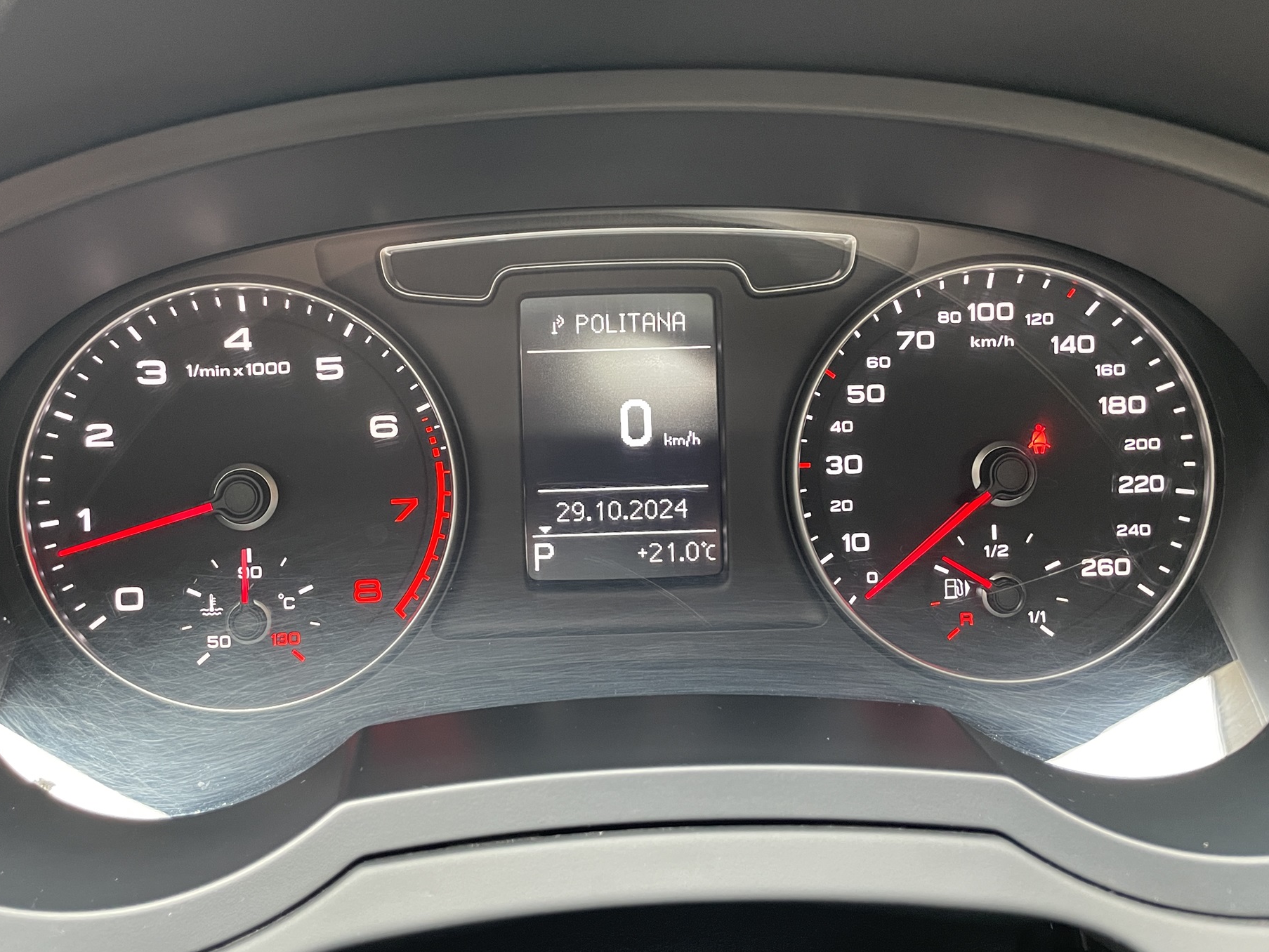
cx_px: 565
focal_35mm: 29
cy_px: 423
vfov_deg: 48.2
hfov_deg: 61.5
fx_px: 1063
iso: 500
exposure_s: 1/60
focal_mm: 4.2
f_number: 1.6
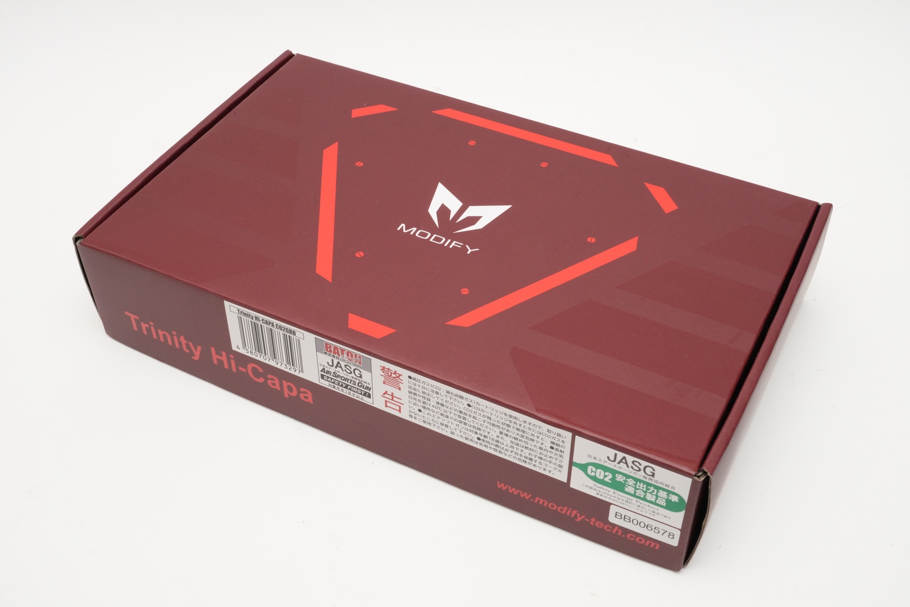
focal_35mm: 42
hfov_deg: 46.4
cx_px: 455
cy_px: 304
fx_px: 1062
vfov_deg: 31.9
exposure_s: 1/60
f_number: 20
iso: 1600
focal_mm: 42
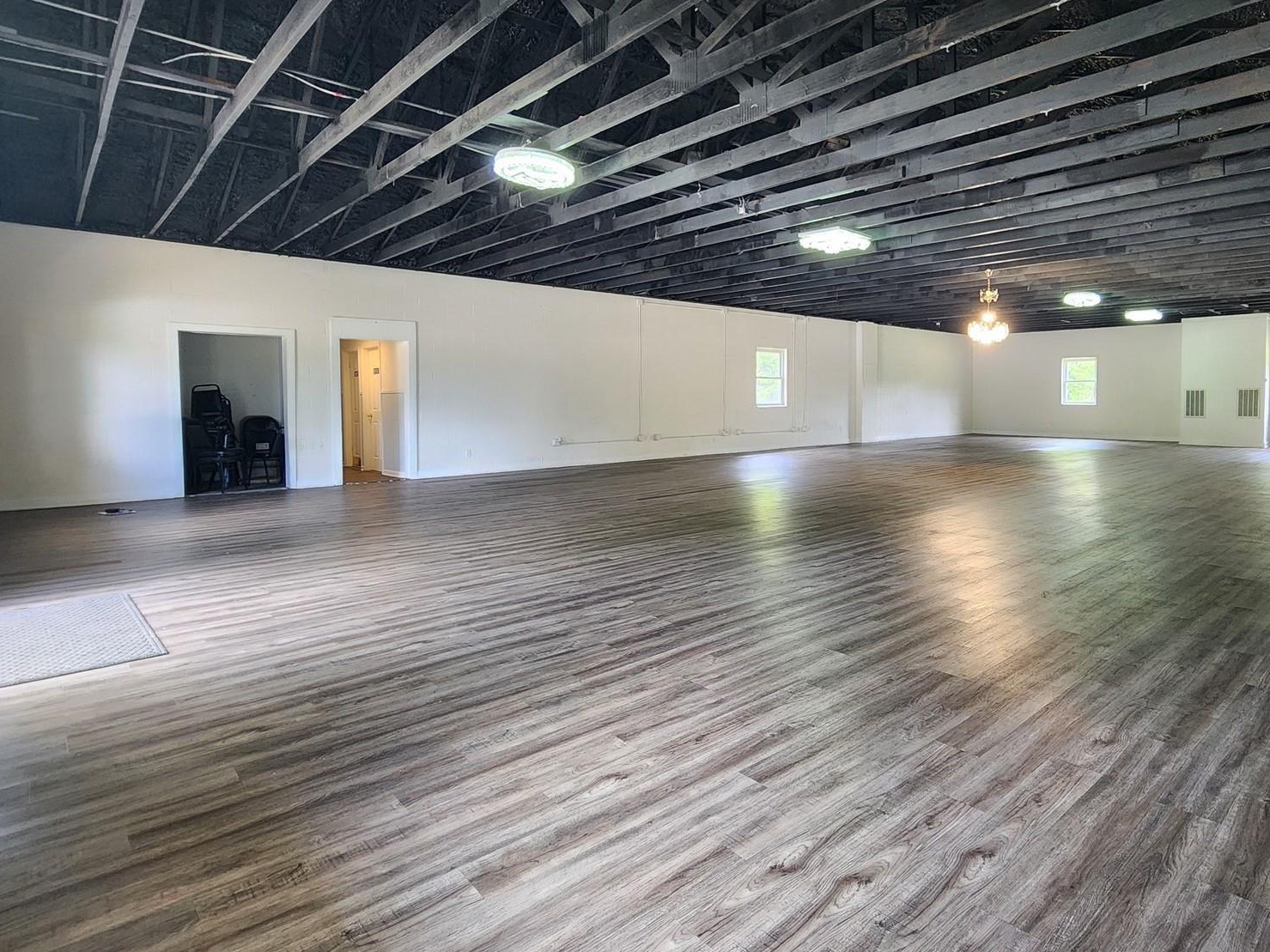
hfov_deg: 86.4
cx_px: 778
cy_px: 428
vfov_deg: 71.4
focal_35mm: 18
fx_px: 660
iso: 320
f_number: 2.2
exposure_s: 1/60
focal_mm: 2.2
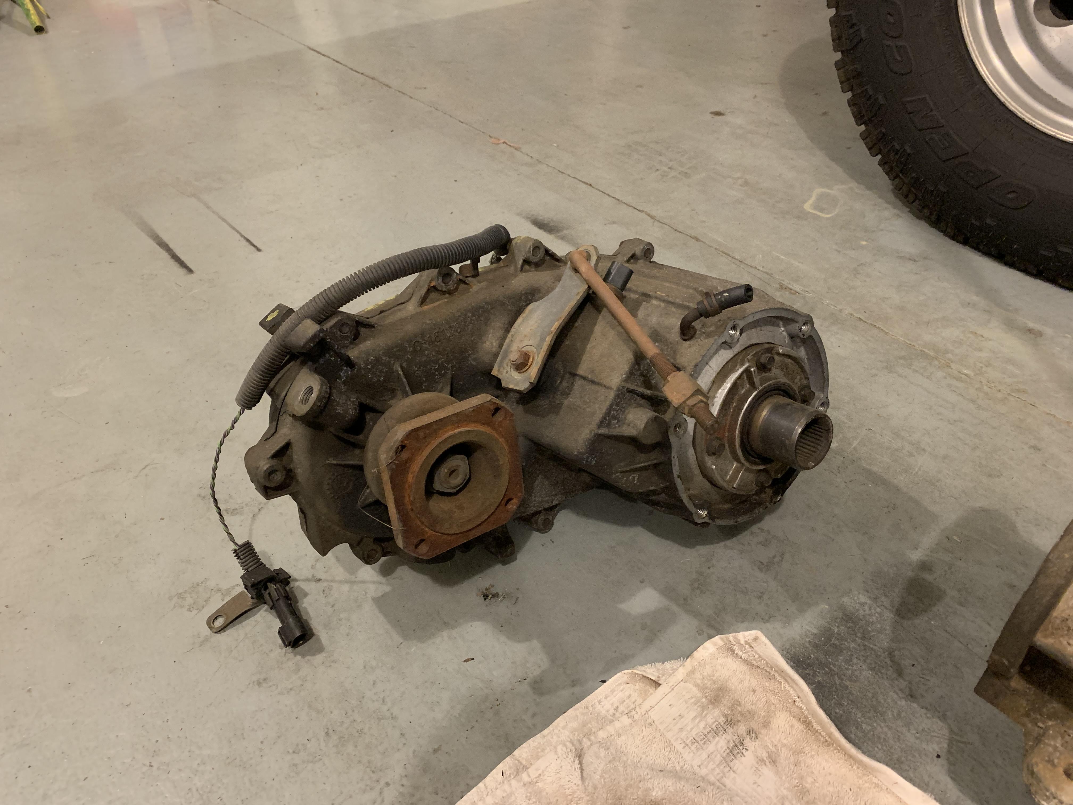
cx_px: 536
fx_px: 806
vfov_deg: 53.1
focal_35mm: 26
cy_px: 402
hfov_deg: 67.3
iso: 640
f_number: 1.8
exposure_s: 1/30
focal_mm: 4.25
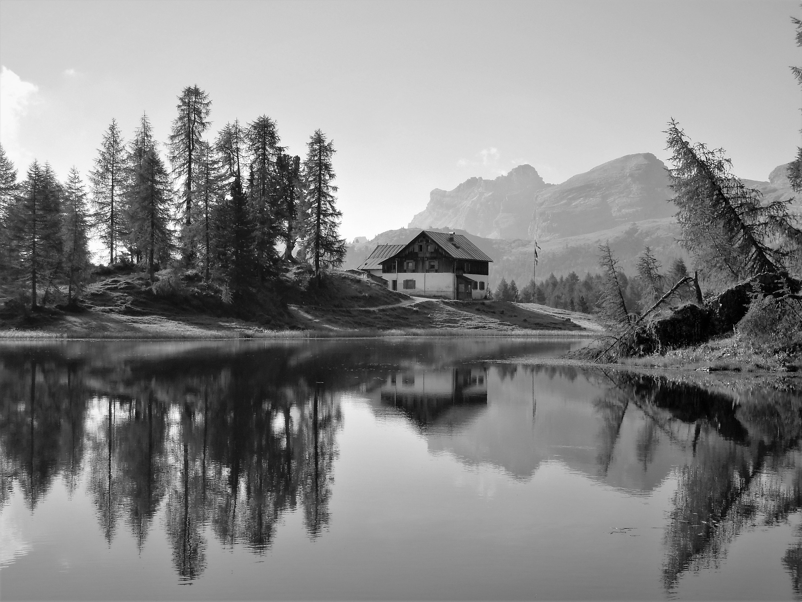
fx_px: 1436
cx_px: 401
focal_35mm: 62
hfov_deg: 31.2
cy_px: 301
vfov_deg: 23.6
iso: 160
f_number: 4.2
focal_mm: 11.1
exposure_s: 1/1250
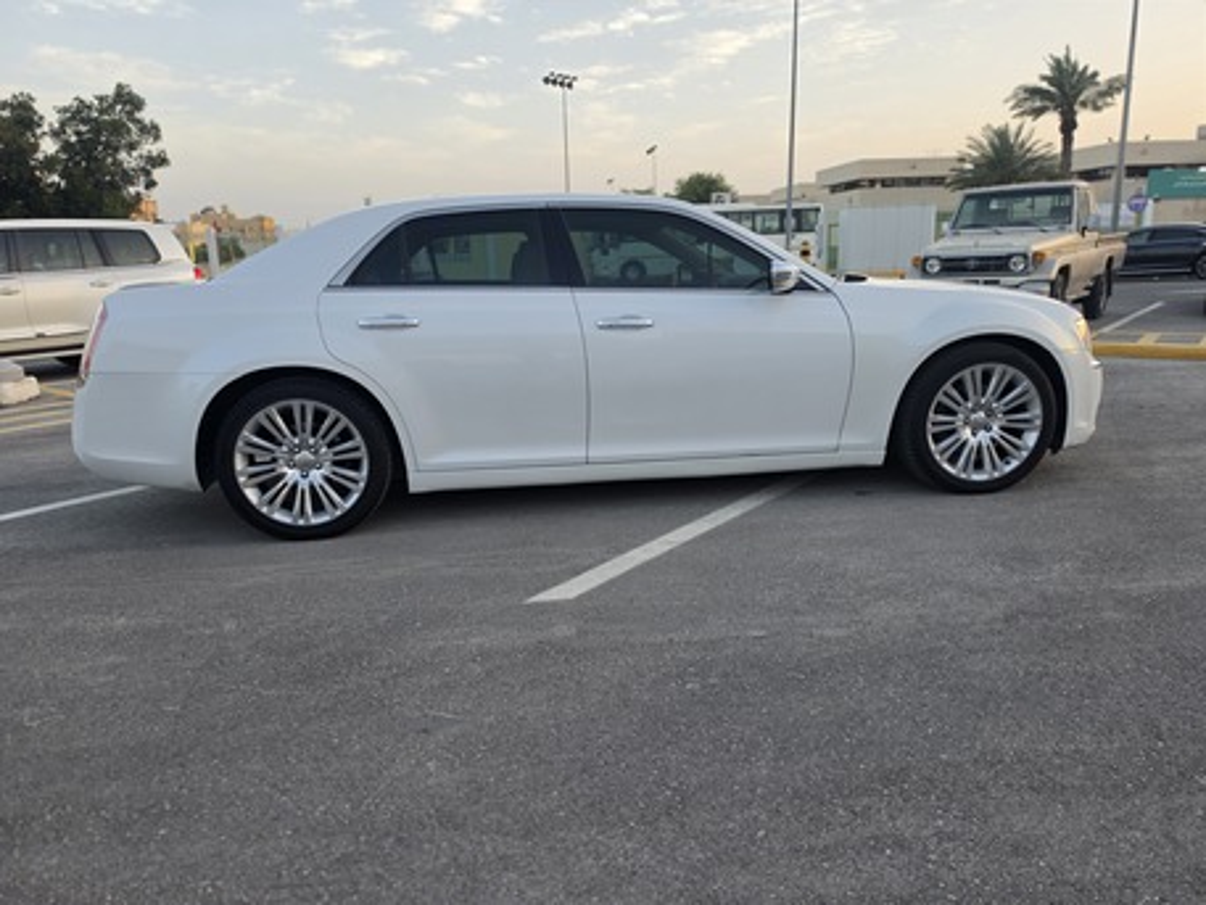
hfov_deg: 73.9
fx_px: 802
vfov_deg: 58.9
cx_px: 603
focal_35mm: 23
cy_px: 452
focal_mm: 6.5
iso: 32
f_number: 1.4
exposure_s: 1/359
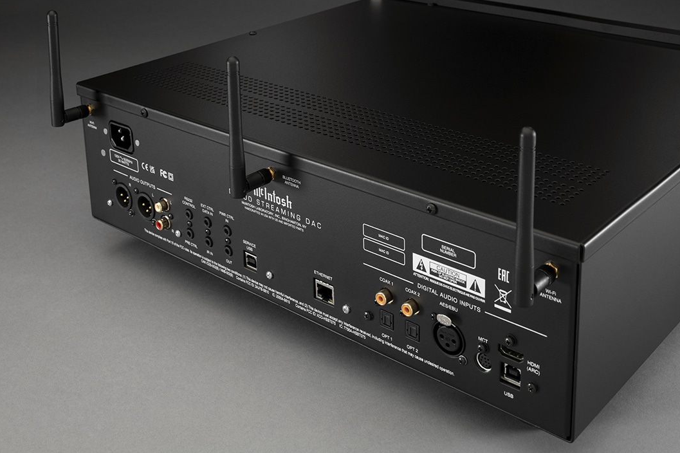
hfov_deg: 42.8
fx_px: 869
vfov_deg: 29.2
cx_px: 345
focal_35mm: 46
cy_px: 227
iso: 200
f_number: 18
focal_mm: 45
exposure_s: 1/100
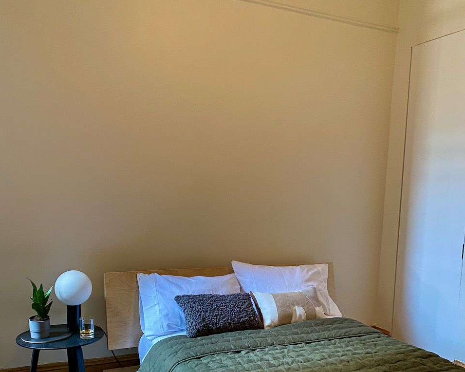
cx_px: 232
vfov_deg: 42.4
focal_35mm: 34
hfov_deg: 52.8
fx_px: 468
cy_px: 264
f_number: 1.8
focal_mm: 4.25
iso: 500
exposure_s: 1/60
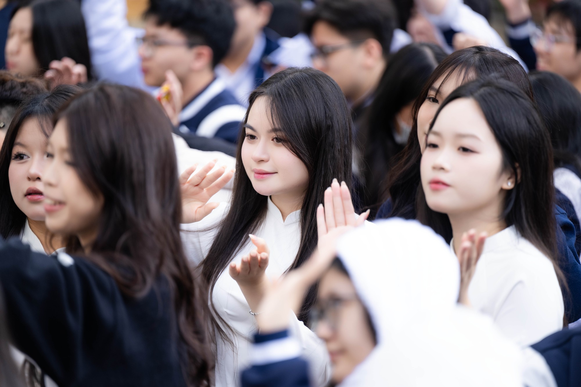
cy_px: 194
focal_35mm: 200
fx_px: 3227
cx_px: 290
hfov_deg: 10.3
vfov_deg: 6.9
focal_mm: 200
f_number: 2.8
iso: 500
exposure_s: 1/800
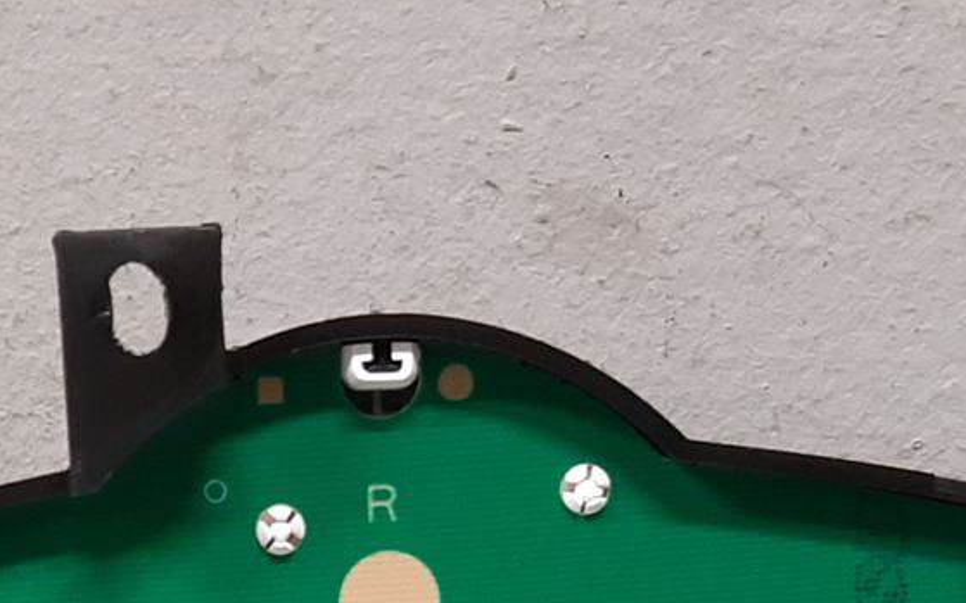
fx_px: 2658
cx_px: 275
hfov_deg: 20.5
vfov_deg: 12.0
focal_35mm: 101
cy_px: 1035
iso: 200
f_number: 1.7
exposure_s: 1/50
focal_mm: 3.93
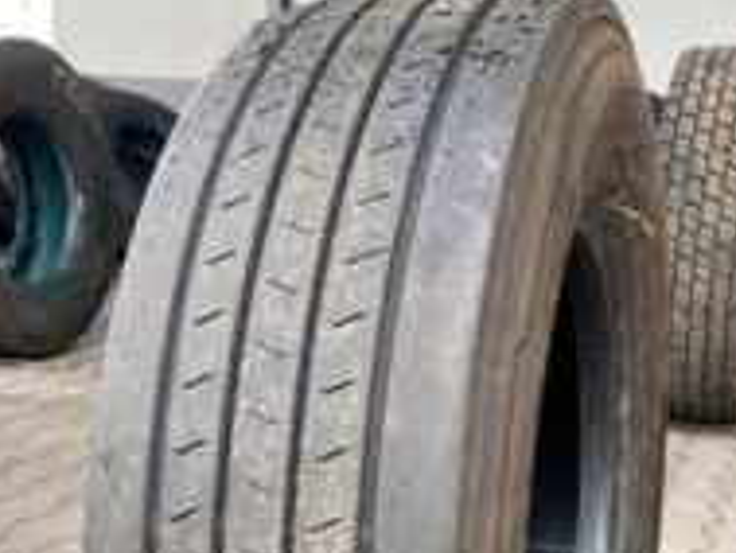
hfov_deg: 32.7
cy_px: 524
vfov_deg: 24.0
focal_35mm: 59
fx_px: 1255
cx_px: 386
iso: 50
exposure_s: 1/122
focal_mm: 4.25
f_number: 1.8
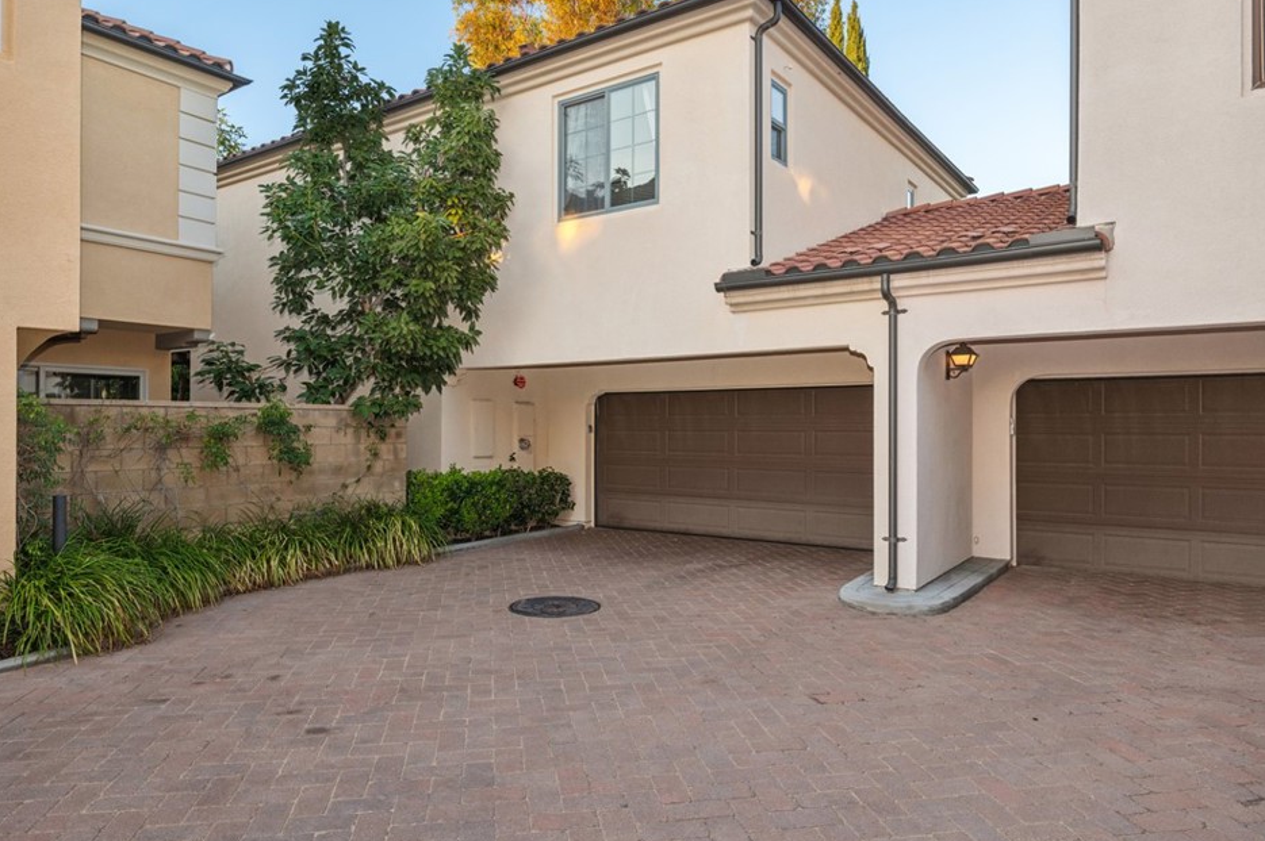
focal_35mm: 23
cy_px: 418
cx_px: 620
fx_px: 808
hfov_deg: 76.1
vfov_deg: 55.0
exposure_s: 1/40
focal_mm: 21
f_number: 9
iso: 200
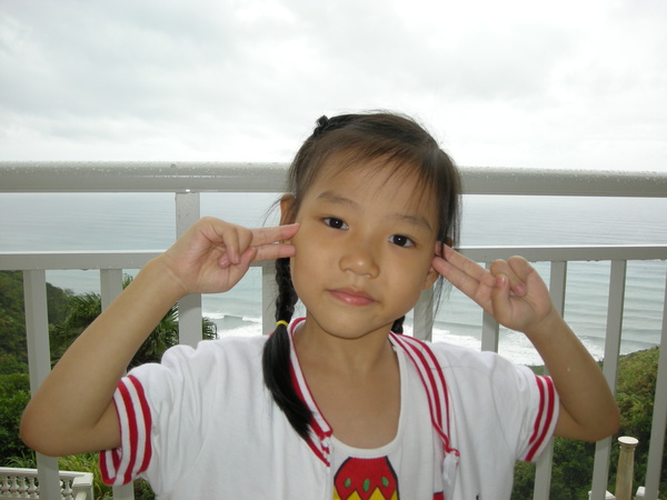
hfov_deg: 52.6
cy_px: 250
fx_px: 674
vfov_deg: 40.7
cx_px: 334
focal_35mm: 35
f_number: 2.8
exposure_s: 1/161
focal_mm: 5.7
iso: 50
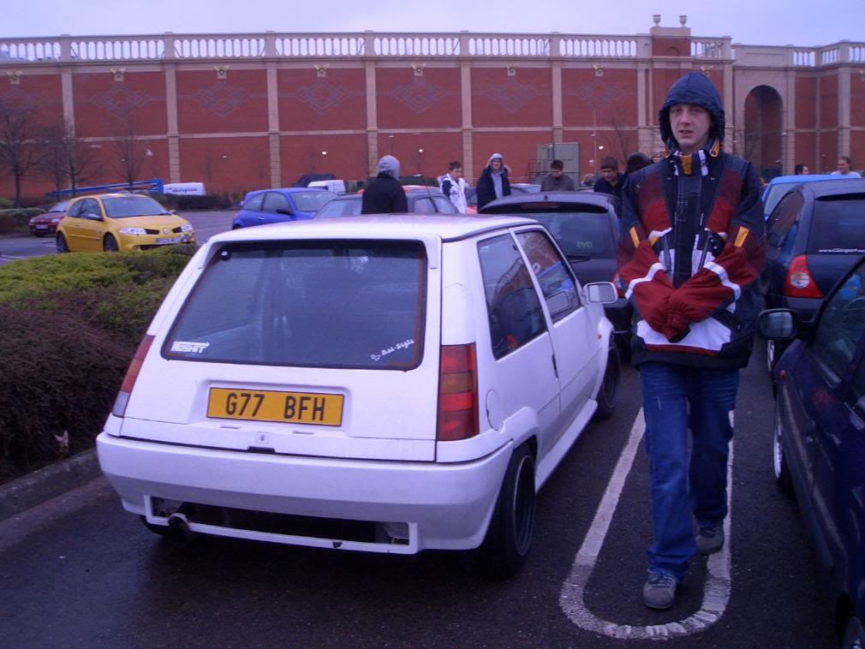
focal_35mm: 36
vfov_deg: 39.7
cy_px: 324
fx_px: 900
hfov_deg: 51.3
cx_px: 432
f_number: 4
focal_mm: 4.8
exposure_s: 1/160
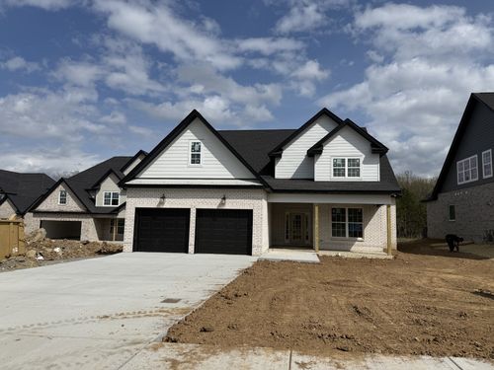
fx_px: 343
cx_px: 247
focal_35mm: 24
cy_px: 185
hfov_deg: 71.6
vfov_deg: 56.8
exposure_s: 1/11905
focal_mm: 6.76
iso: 80
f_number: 1.78
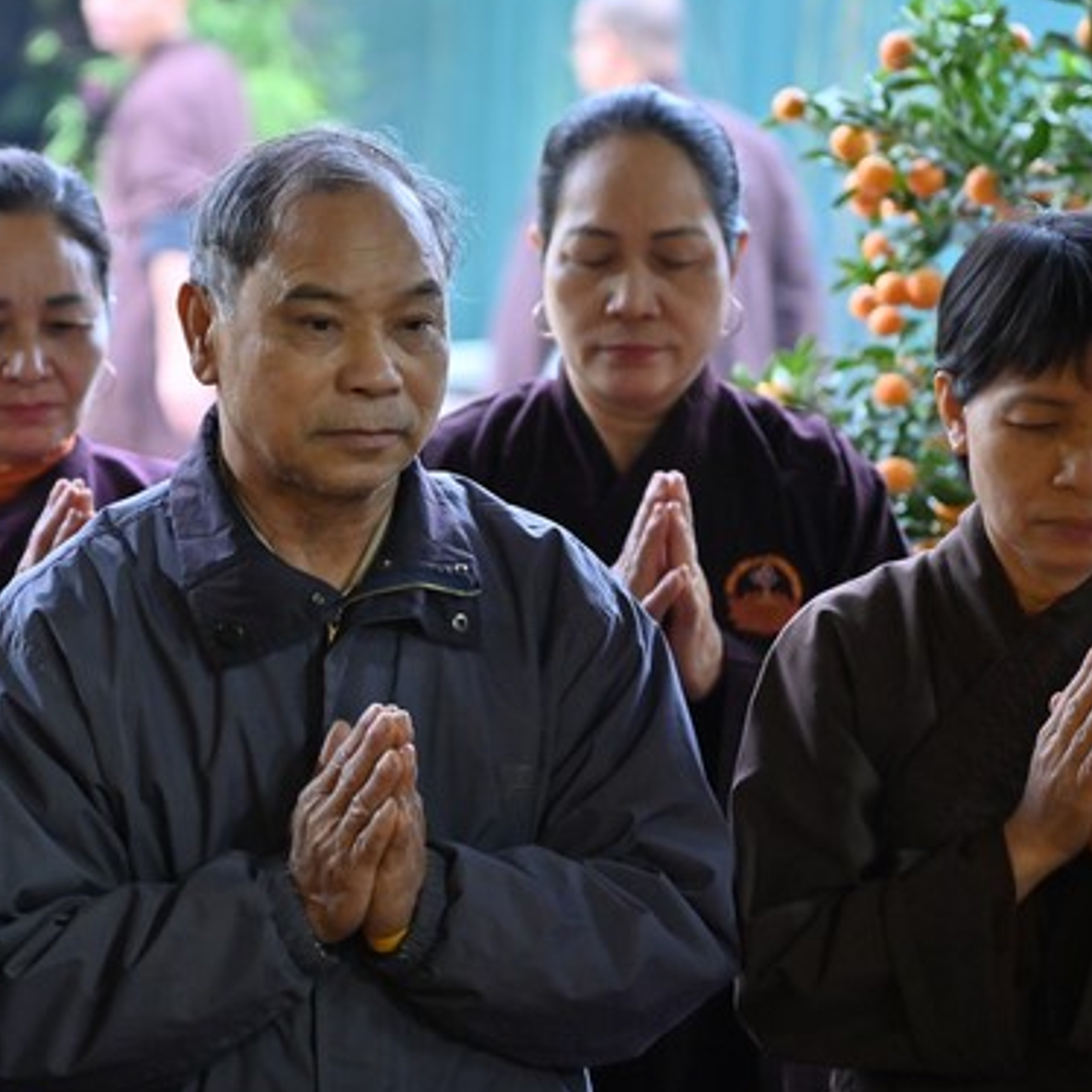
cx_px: 342
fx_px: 6317
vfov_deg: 9.9
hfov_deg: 9.9
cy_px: 496
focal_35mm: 177
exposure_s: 1/60
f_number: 4
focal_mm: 120
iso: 3200
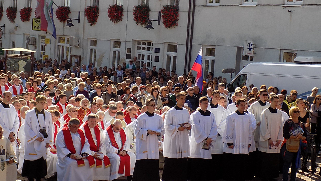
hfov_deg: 29.7
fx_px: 604
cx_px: 161
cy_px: 105
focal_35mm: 71
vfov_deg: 17.0
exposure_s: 1/400
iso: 80
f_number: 4.1
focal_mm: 11.5
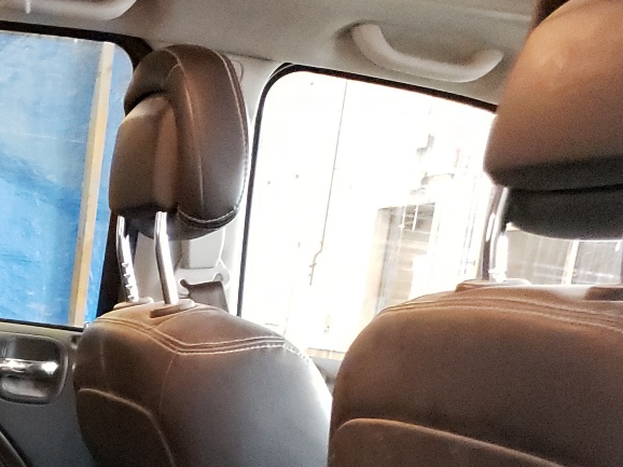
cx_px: -89
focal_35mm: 72
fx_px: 1295
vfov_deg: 19.3
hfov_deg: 24.9
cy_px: 560
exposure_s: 1/24
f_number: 1.5
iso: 819
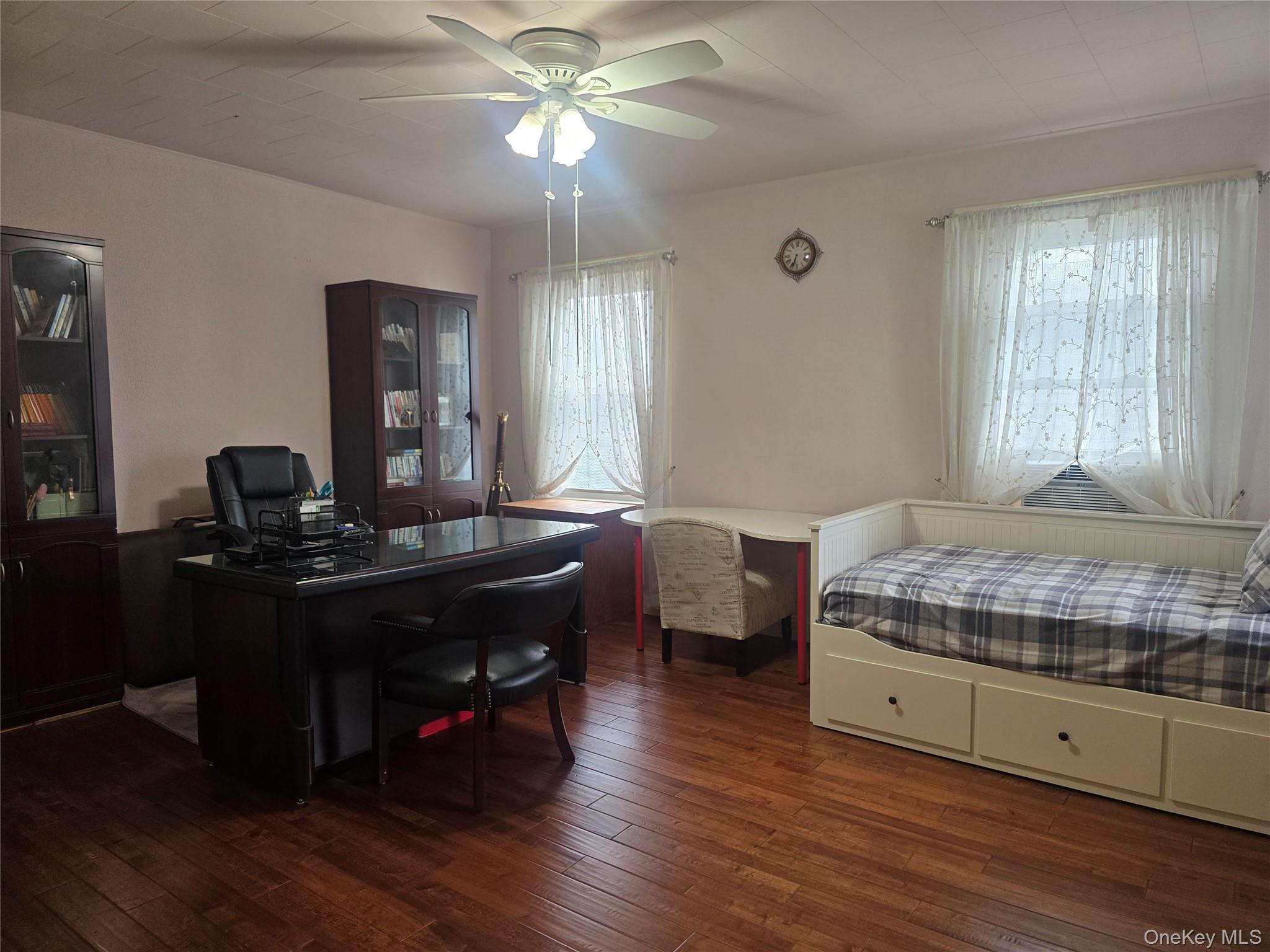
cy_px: 476
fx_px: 844
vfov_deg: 58.9
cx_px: 635
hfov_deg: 73.9
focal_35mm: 23
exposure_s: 1/120
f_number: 1.7
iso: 200
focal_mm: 6.3
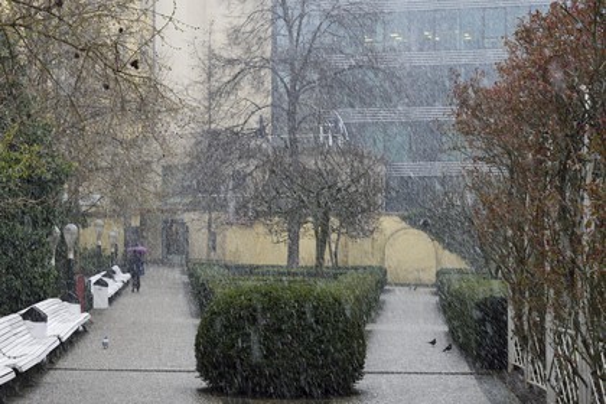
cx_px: 303
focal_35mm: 62
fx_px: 1044
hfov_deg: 32.4
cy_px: 202
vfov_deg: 21.9
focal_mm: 62
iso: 800
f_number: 6.3
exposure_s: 1/80
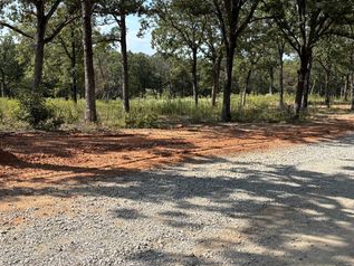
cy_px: 113
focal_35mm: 41
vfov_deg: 35.1
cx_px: 152
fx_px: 419
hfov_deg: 45.6
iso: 50
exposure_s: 1/1695
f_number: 1.6
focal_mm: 5.96
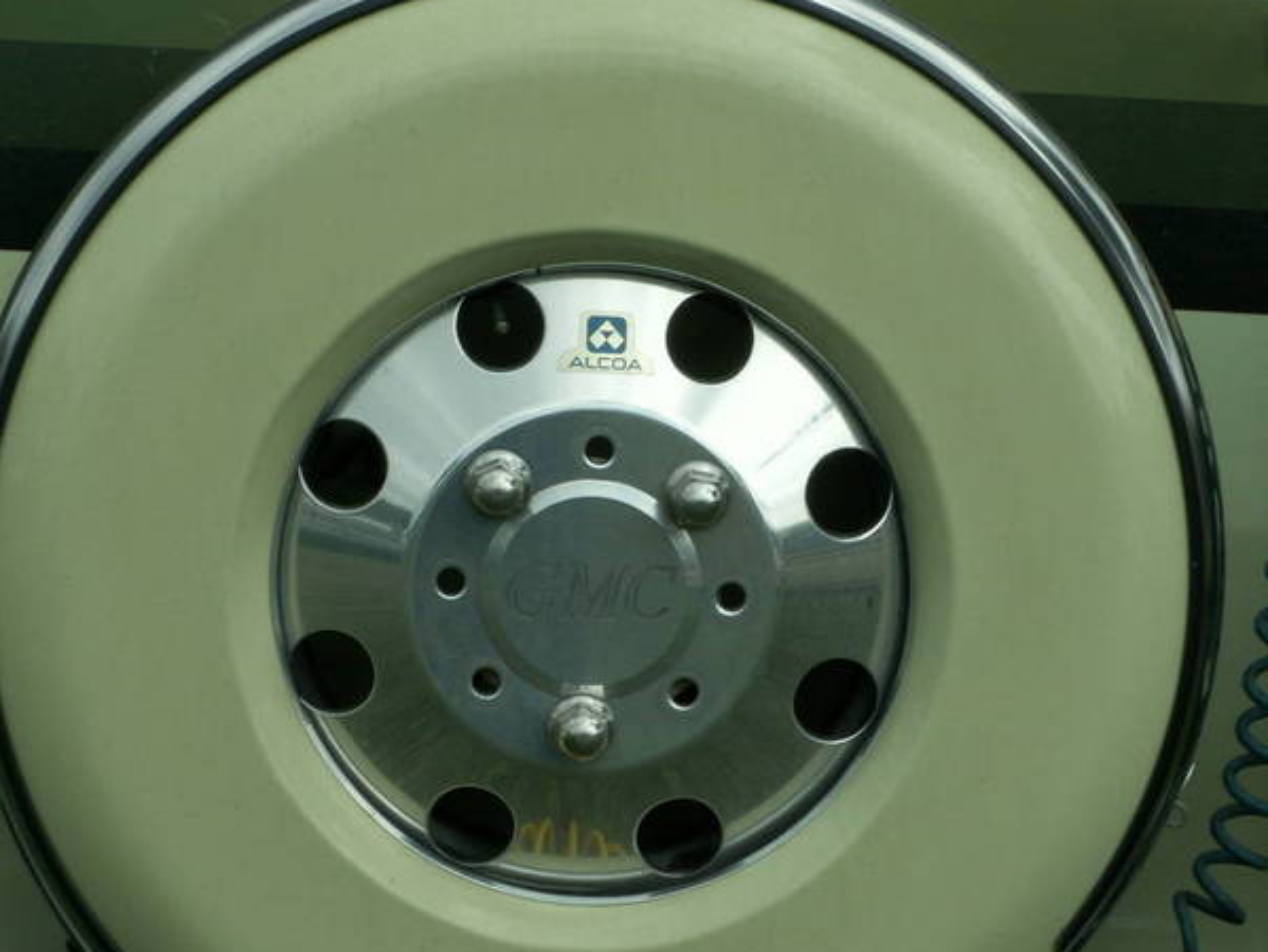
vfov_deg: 9.0
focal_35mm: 165
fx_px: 6048
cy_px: 539
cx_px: 618
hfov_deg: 12.0
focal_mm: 20.01
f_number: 8
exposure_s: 1/200
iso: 50
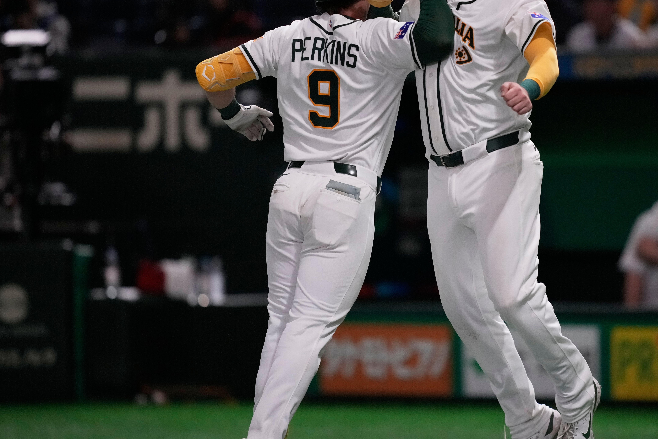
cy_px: 166
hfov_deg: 3.7
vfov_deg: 2.5
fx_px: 10143
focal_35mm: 555
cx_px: 440
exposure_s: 1/3200
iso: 5000
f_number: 2.8
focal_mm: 400
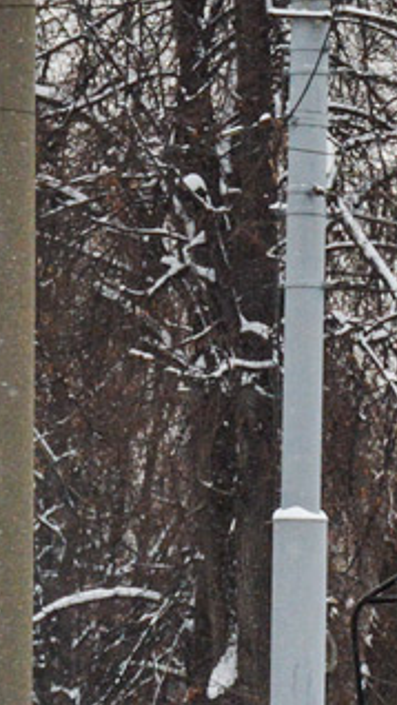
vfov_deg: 7.0
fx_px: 5761
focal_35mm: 308
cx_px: 1100
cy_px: 652
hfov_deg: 3.9
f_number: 6.3
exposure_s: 1/400
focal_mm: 52
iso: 800
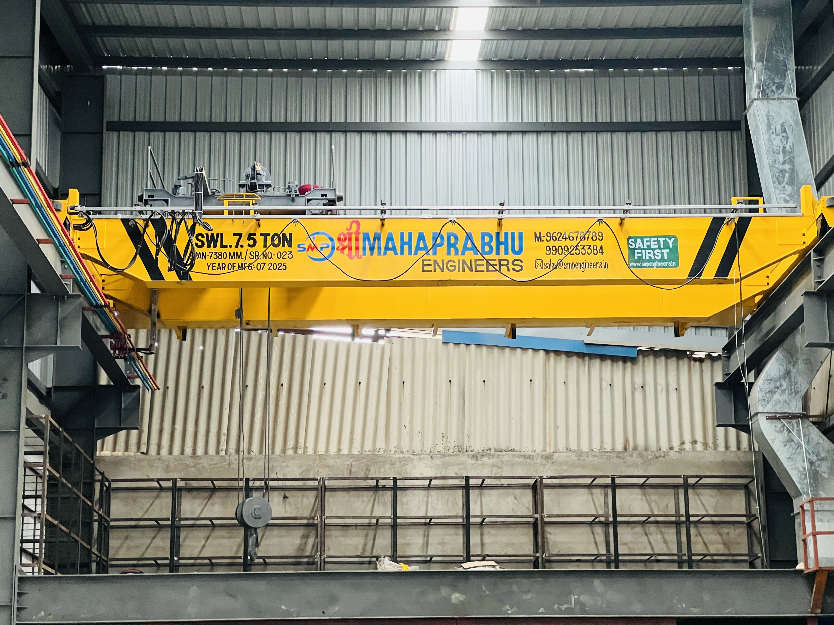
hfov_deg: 25.3
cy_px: 312
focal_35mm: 77
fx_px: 1855
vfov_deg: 19.1
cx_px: 417
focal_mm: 9
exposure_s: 1/60
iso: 800
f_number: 2.8
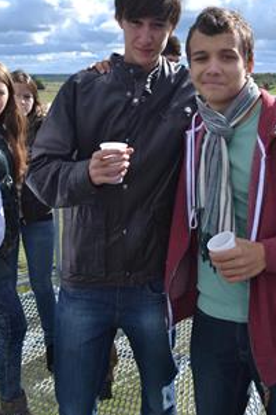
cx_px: 198
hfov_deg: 27.2
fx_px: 564
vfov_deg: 39.5
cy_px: 117
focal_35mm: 49
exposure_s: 1/1600
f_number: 5.6
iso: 400
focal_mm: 22
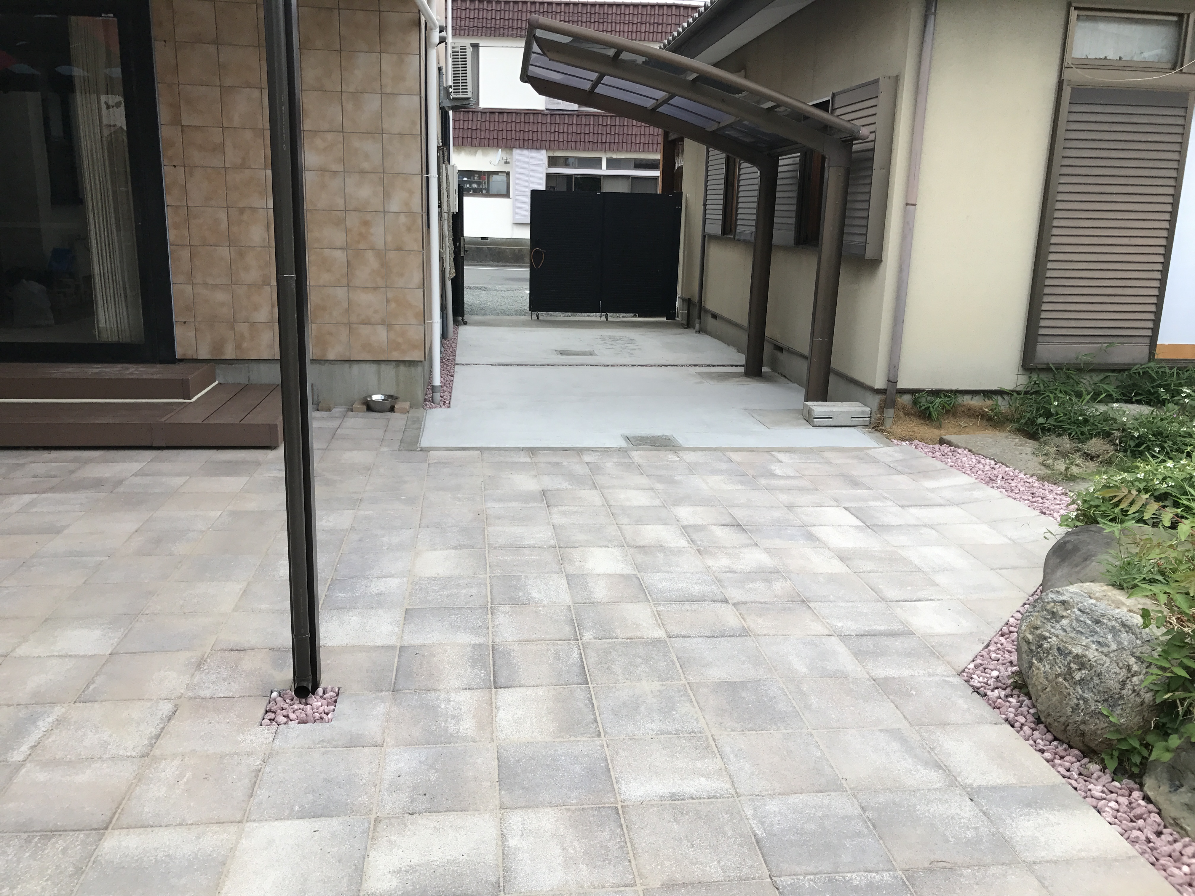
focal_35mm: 28
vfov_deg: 49.7
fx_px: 967
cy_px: 448
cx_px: 598
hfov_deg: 63.4
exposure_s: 1/921
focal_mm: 3.99
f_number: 1.8
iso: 20
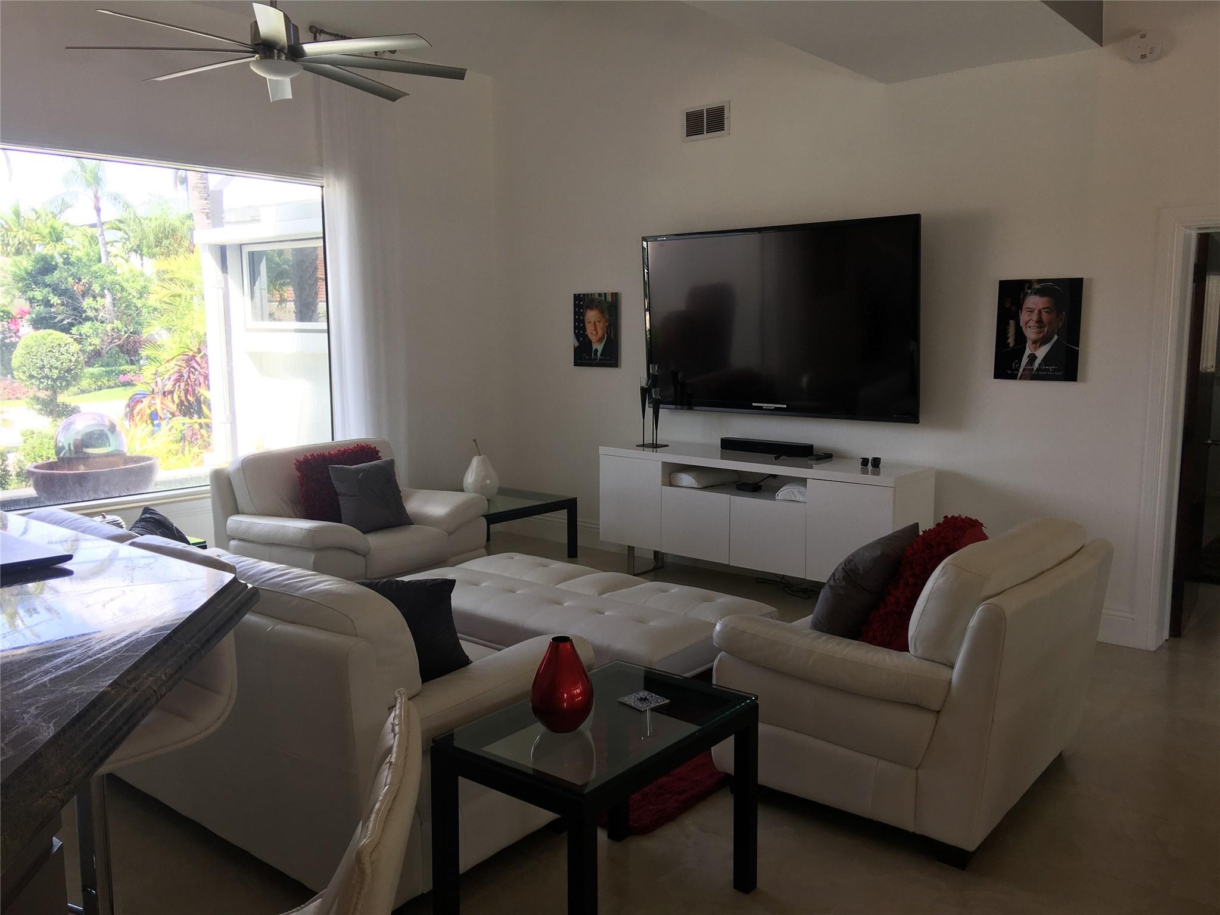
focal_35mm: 29
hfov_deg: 61.7
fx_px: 1022
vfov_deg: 48.2
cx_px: 610
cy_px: 458
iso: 25
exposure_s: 1/40
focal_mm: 4.15
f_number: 2.2
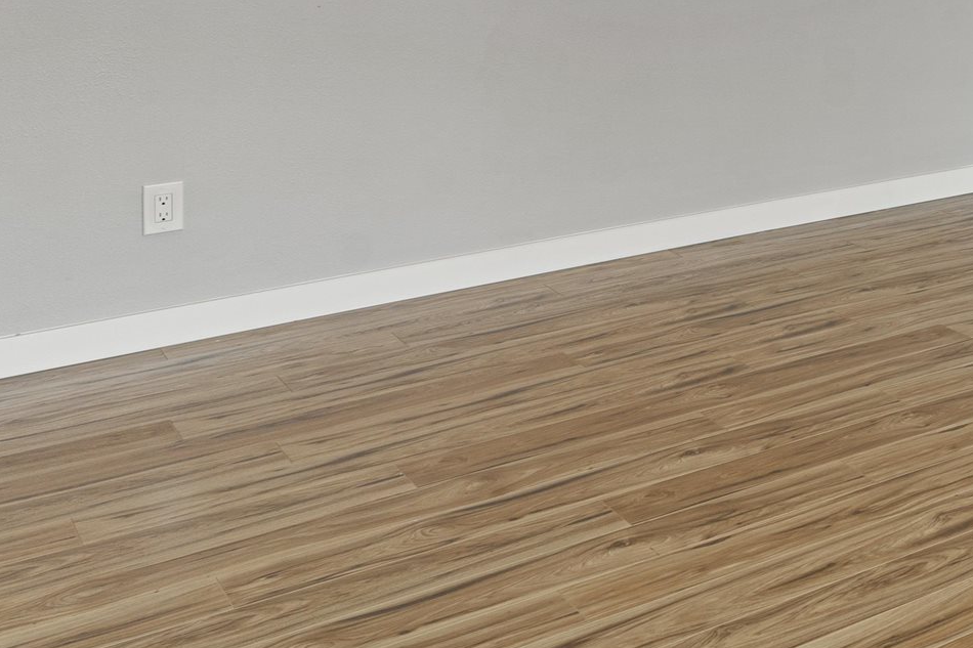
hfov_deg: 27.4
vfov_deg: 22.5
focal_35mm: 55
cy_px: -149
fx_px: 1486
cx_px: 1389
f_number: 8
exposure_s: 1/2
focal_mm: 17
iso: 100
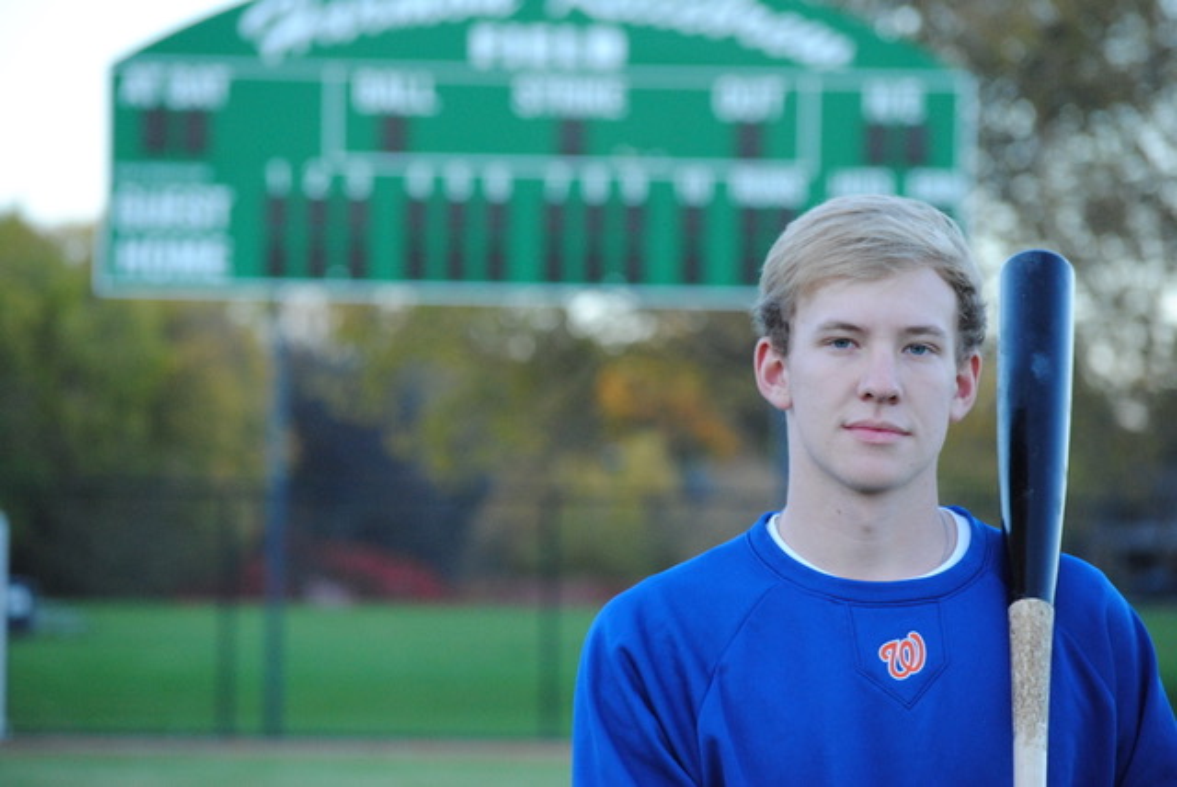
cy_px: 394
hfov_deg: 12.4
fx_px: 5399
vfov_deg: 8.3
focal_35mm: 165
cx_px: 588
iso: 800
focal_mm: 110
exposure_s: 1/250
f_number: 4.5
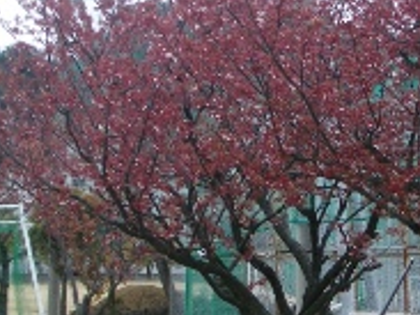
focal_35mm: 120
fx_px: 1455
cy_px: 131
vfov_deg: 12.3
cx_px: 459
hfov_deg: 16.0
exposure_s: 1/160
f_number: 3.1
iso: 50
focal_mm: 8.2
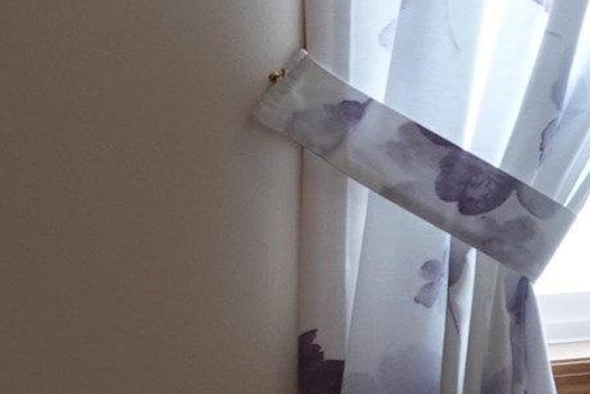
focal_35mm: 163
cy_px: -38
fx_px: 2673
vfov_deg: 8.4
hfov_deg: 9.4
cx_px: 1852
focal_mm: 8.8
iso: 100
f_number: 2.5
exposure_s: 1/100
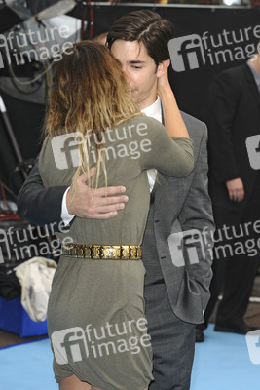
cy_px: 195
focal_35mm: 120
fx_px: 1299
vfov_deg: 17.1
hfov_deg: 11.4
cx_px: 130
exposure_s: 1/250
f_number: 5.6
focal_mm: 80
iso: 400
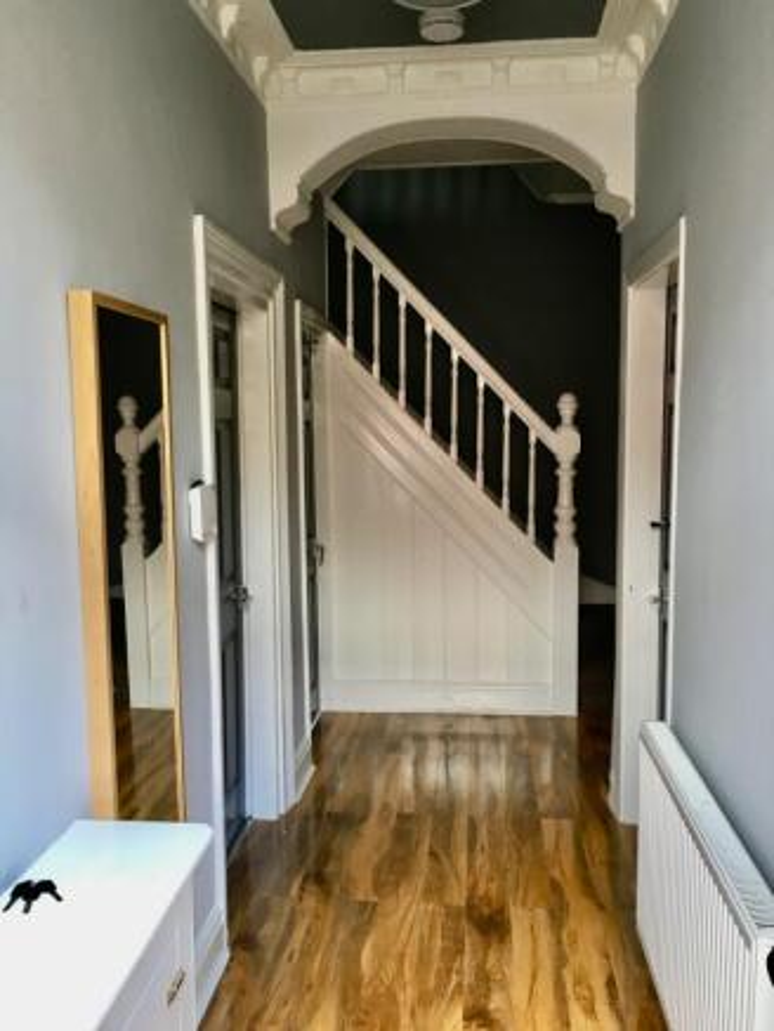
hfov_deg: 48.2
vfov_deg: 61.6
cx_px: 387
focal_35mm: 29
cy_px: 516
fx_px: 864
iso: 50
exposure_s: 1/33
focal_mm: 4.15
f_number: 2.2
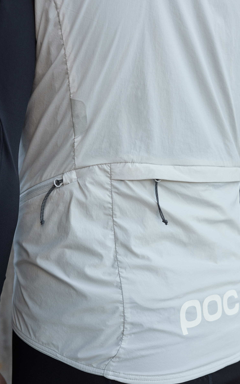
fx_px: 450
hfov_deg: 29.8
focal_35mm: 43
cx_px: 142
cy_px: 210
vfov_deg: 46.2
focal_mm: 35
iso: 320
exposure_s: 1/200
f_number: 5.6
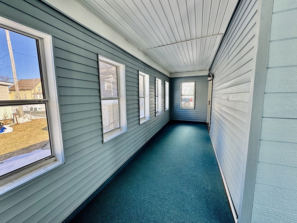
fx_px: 120
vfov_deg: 85.7
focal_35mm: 14
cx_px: 148
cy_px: 112
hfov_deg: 102.1
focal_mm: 2.22
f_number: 2.2
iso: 40
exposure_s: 1/132
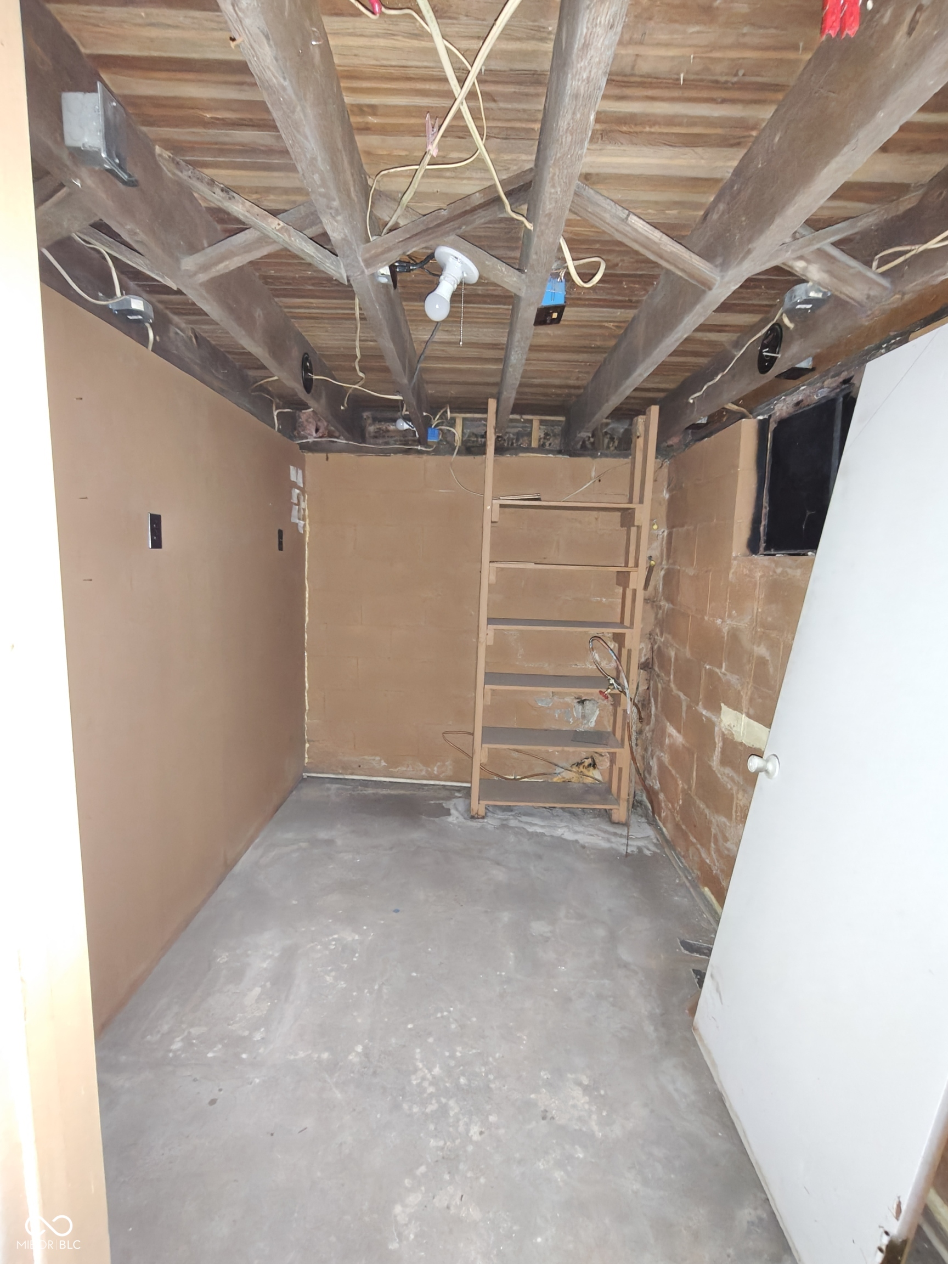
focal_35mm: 15
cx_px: 474
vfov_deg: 98.2
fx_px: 548
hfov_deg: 81.7
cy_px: 632
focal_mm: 2.3
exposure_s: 1/15
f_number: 2
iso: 3200
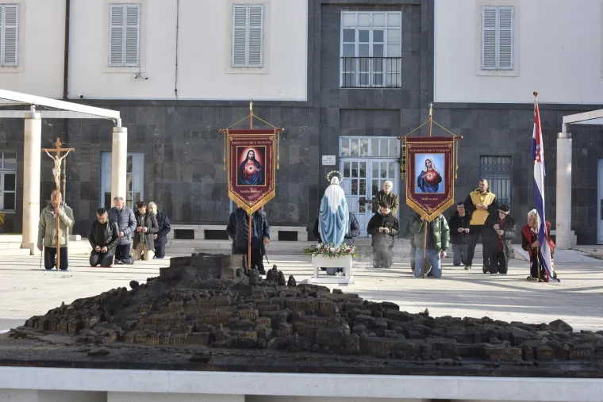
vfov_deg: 19.5
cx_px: 302
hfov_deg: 28.8
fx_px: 1173
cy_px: 201
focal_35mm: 70
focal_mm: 70
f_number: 11
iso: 320
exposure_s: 1/320
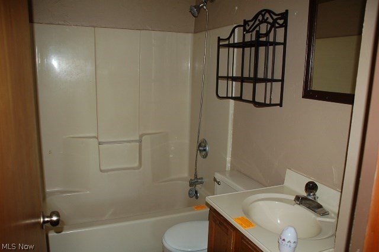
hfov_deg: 62.0
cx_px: 190
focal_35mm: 30
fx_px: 316
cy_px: 126
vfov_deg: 43.6
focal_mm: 20
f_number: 3.8
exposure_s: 1/60
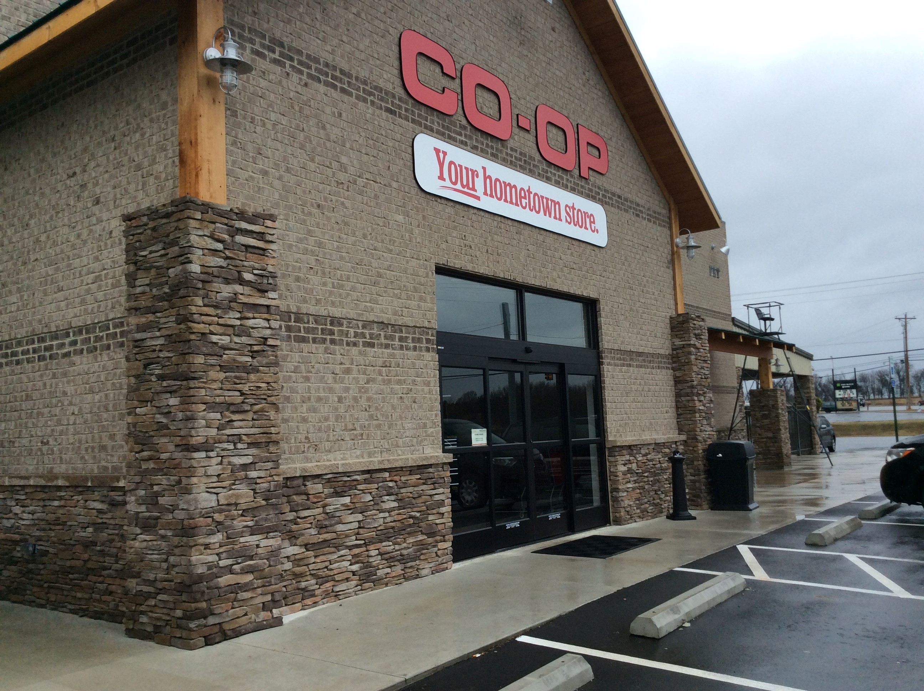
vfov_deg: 44.1
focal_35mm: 32
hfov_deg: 56.9
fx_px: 853
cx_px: 462
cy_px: 346
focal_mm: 3.3
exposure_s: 1/476
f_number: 2.4
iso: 32
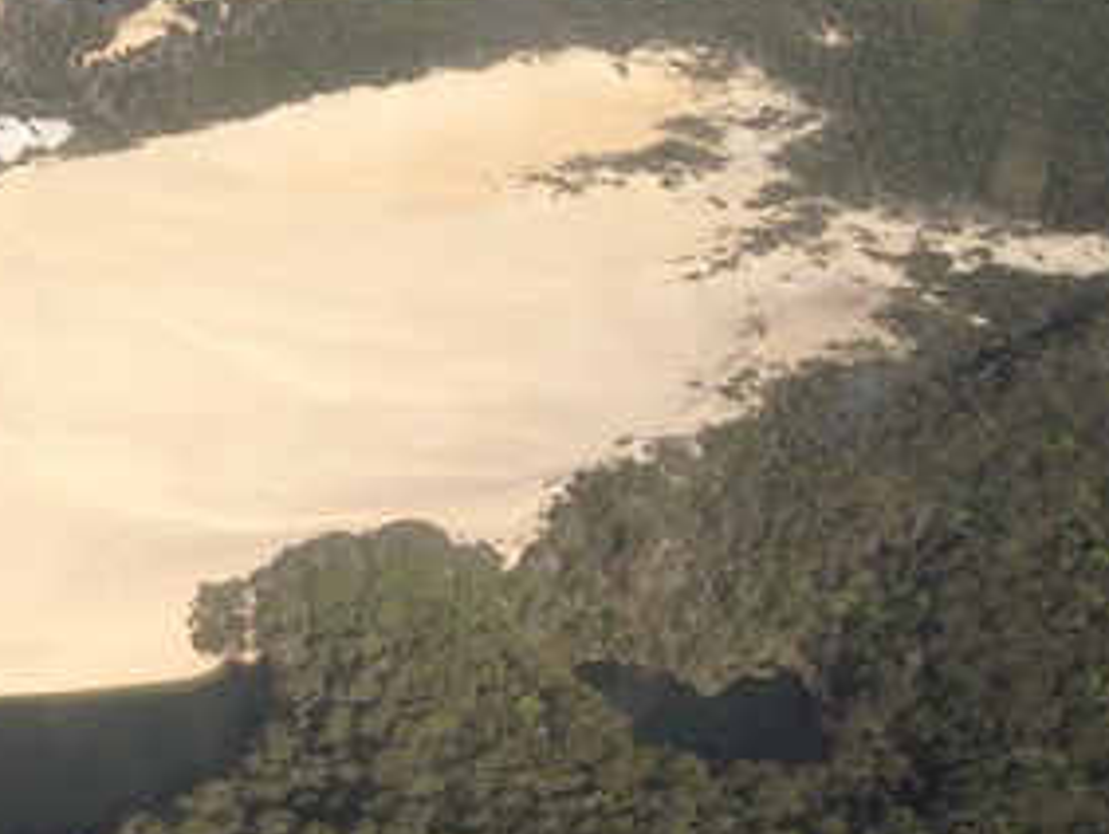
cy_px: 679
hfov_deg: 30.8
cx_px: 326
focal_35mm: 62
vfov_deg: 23.3
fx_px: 1988
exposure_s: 1/2045
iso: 50
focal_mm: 4.28
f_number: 2.4
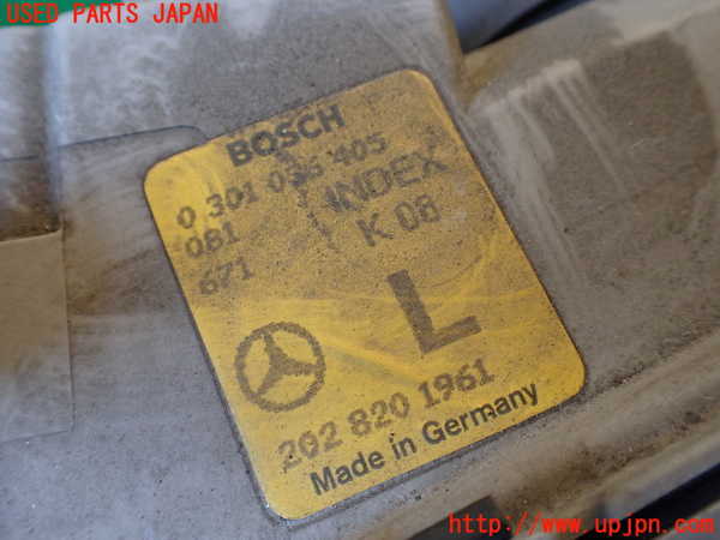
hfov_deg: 60.0
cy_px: 270
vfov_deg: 46.8
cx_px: 360
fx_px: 624
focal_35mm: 30
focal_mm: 5.4
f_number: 2.3
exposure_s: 1/125
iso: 500
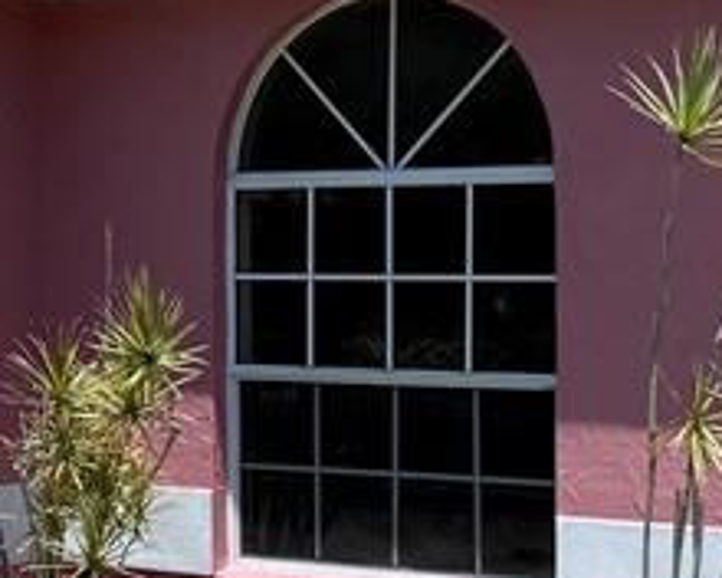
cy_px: 312
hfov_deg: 16.0
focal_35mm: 118
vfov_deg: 13.1
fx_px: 2521
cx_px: 26
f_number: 1.8
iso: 32
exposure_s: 1/2817
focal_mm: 4.25
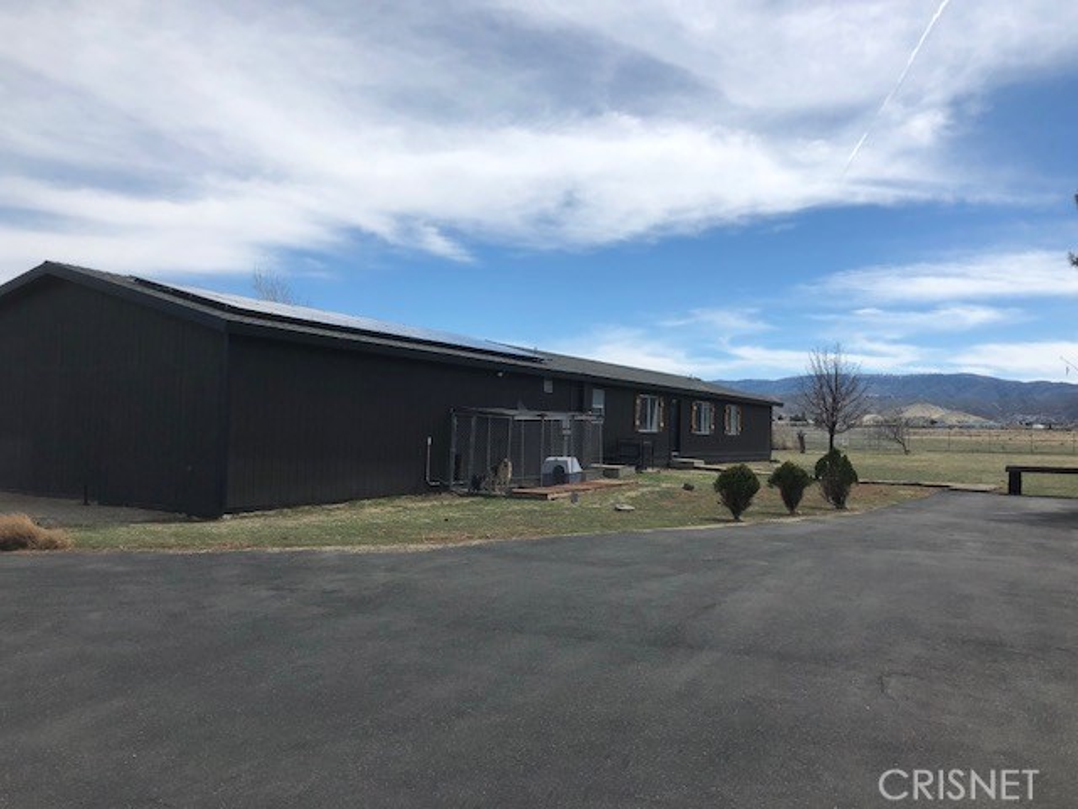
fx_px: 903
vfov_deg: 48.2
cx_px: 539
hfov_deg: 61.7
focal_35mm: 29
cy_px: 404
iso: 20
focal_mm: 3.99
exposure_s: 1/3205
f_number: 1.8
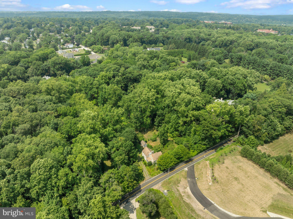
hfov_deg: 71.6
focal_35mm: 24
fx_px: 203
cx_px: 146
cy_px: 110
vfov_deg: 56.8
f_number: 11
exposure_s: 1/60
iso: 100
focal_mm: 12.29
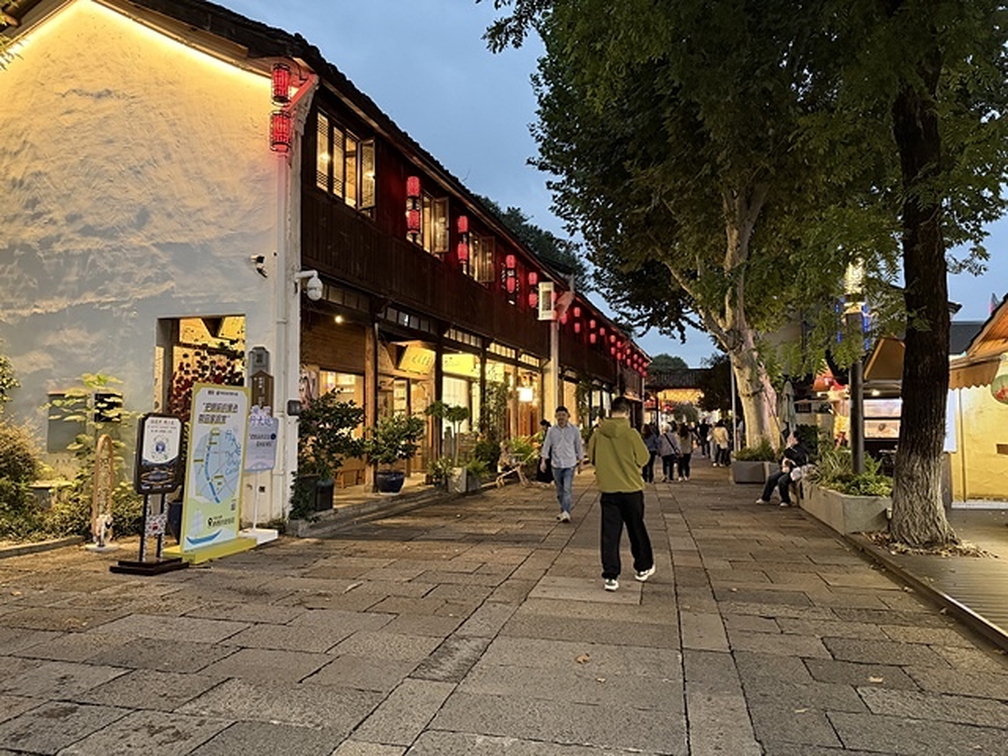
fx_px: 699
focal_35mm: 24
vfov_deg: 56.8
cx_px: 504
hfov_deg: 71.6
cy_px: 378
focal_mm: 6.76
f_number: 1.78
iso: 640
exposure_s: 1/50
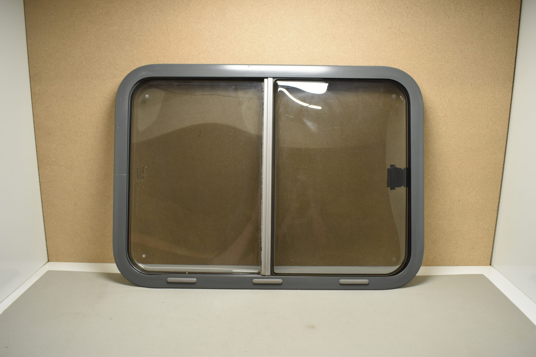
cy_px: 178
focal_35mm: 30
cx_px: 268
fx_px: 447
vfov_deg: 43.6
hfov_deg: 61.9
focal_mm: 20
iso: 450
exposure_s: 1/60
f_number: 5.6
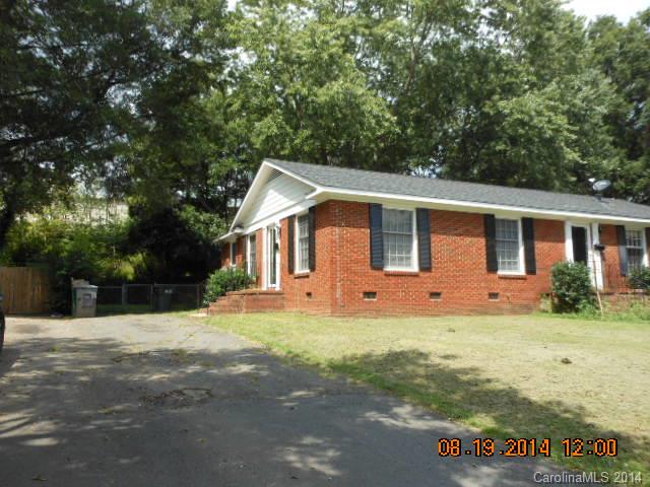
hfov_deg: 63.4
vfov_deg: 49.7
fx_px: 526
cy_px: 244
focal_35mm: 28
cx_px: 325
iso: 80
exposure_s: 1/320
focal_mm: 5
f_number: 3.7
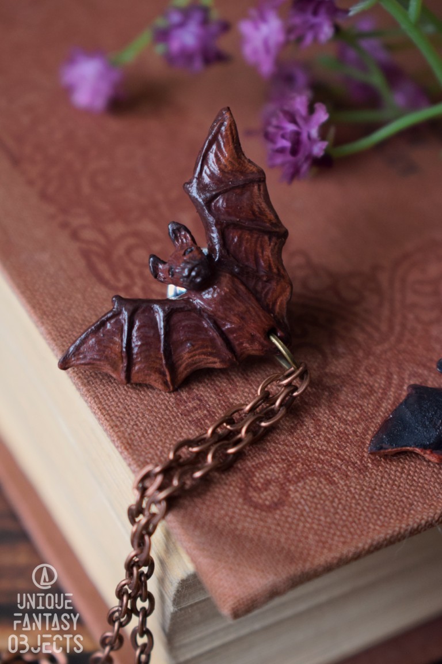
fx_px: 1519
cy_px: 332
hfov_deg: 16.6
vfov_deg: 24.6
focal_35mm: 82
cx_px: 221
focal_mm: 55
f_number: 5.6
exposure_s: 1/60
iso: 1250
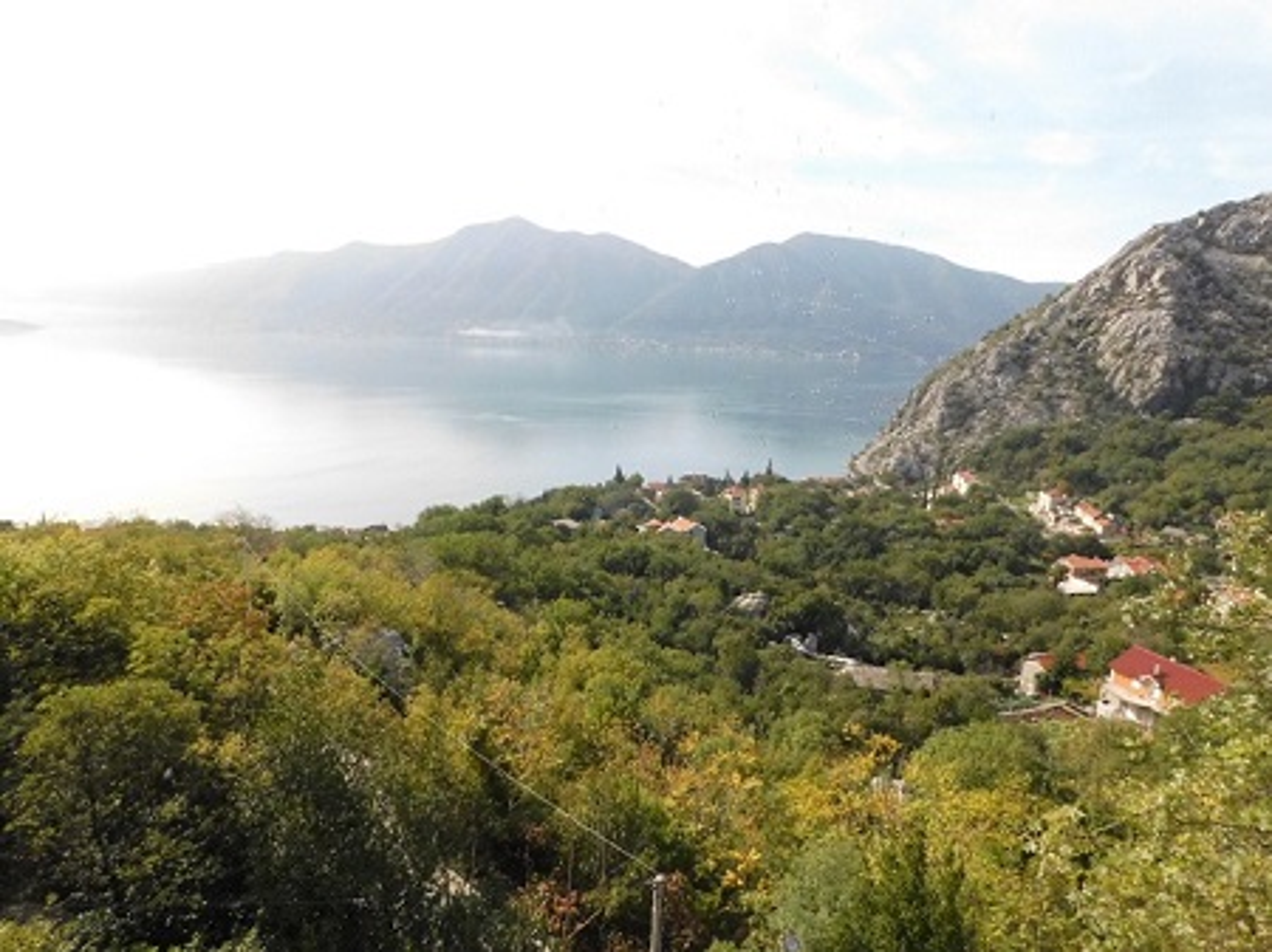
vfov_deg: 58.8
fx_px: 845
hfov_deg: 74.0
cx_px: 636
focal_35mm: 23
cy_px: 476
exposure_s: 1/1500
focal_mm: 4
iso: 800
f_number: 6
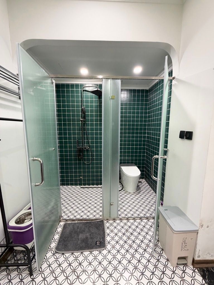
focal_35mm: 14
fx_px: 115
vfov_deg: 102.1
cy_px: 142
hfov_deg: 85.7
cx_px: 107
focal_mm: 2.22
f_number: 2.2
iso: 200
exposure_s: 1/50
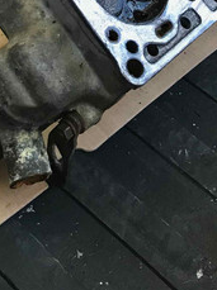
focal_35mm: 98
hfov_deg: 15.0
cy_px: -179
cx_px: 135
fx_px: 821
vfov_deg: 17.5
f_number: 1.8
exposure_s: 1/30
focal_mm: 3.99
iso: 32
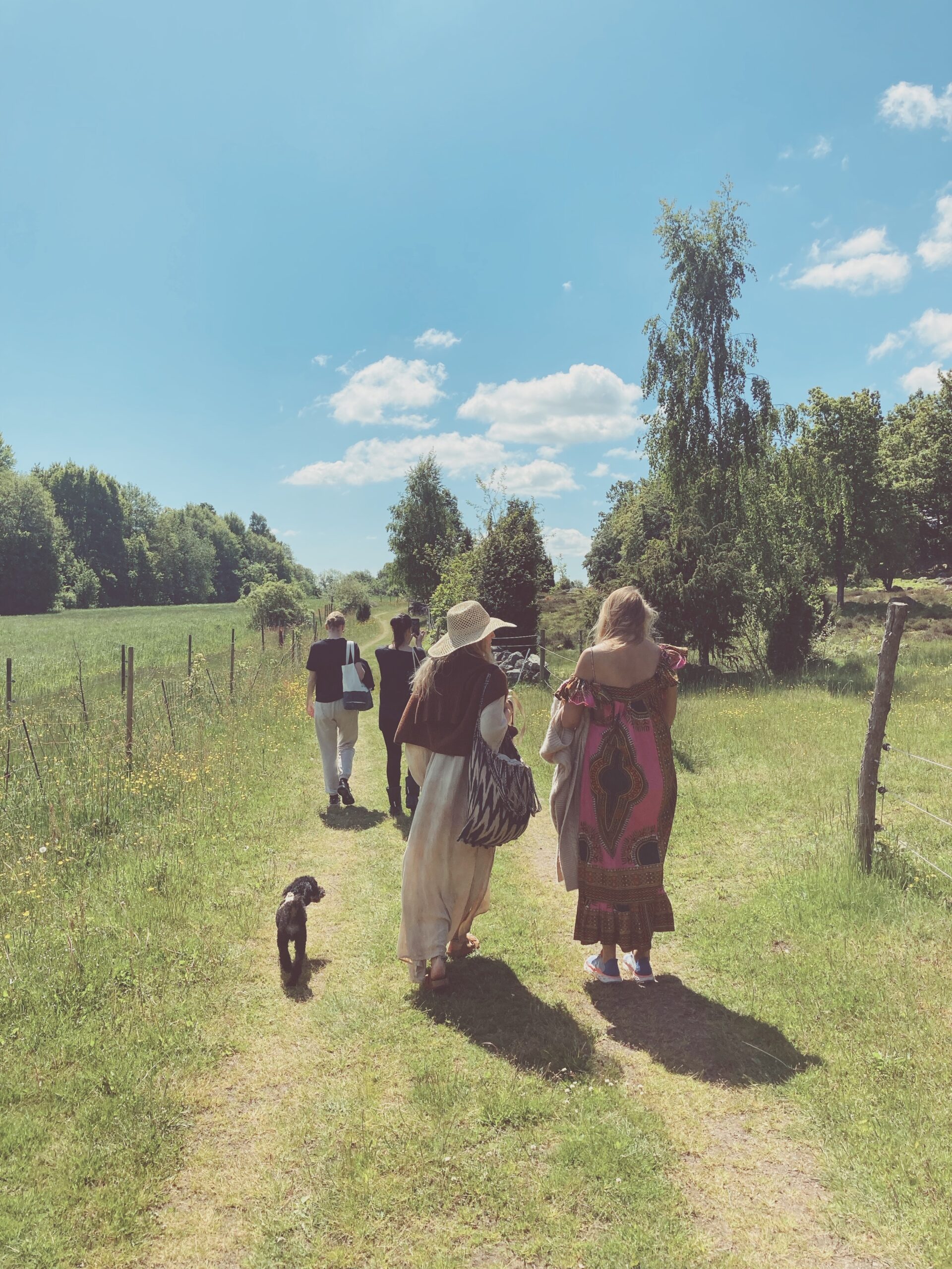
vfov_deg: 63.4
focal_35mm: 28
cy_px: 634
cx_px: 476
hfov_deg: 49.7
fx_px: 1027
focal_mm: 3.99
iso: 25
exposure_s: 1/2825
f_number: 1.8
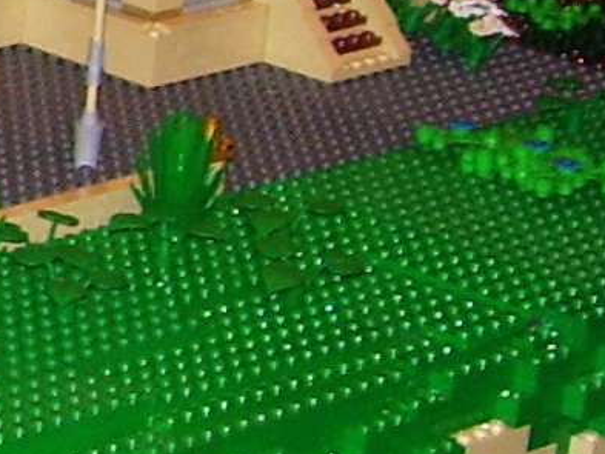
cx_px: -1128
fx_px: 3689
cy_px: -43
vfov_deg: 7.0
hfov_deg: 8.2
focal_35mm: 211
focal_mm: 6
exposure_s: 1/60
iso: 80
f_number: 2.7
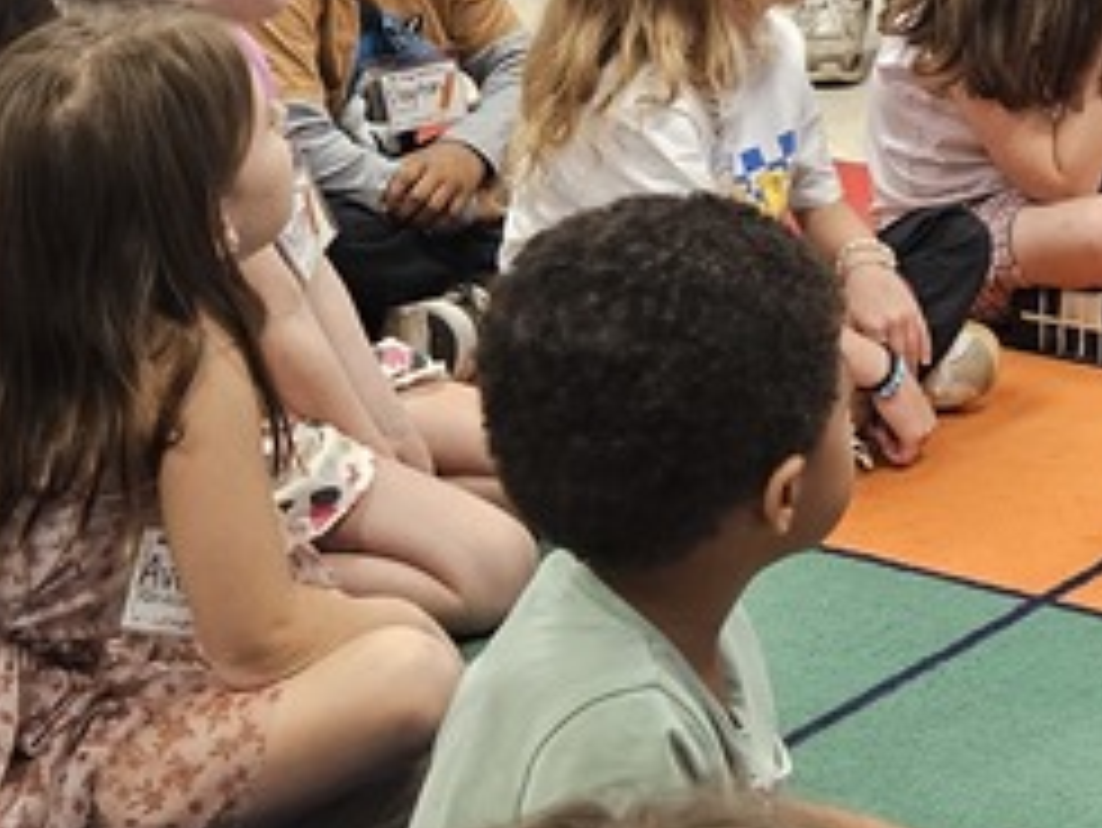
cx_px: 1165
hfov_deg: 19.7
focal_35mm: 96
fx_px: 3058
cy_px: -81
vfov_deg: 15.0
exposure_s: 1/120
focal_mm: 5.4
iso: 320
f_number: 1.8
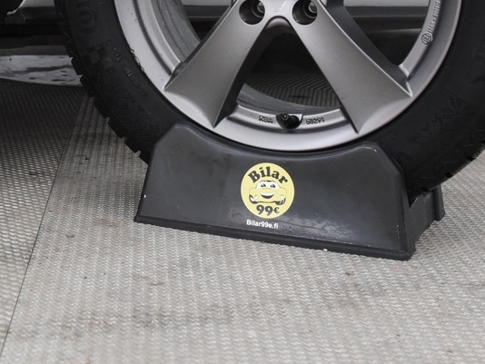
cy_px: -60
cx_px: 54
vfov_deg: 14.1
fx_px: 1430
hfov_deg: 18.9
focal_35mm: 102
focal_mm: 35
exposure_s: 1/80
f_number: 5
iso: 4000
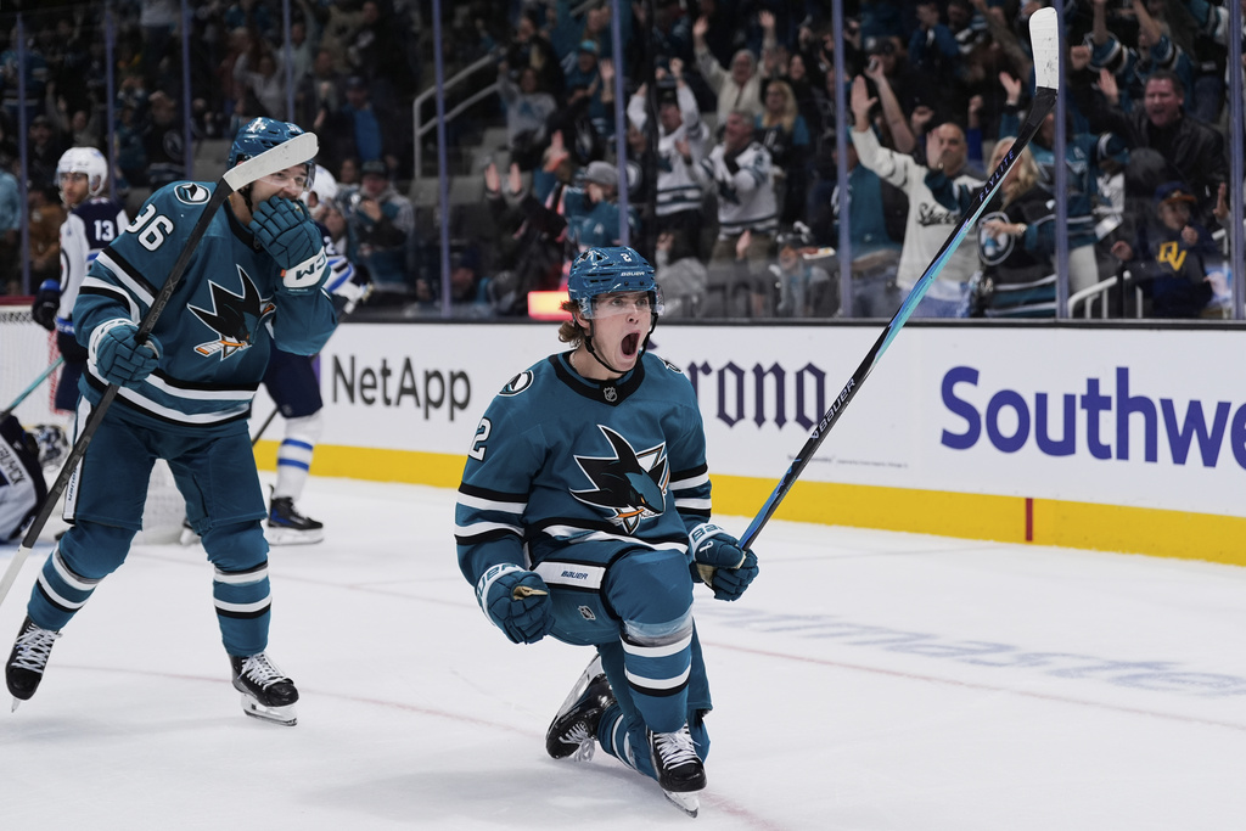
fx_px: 2423
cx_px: 623
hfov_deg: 28.8
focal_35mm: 70
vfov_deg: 19.5
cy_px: 416
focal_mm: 70
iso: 1600
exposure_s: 1/2000
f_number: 3.2
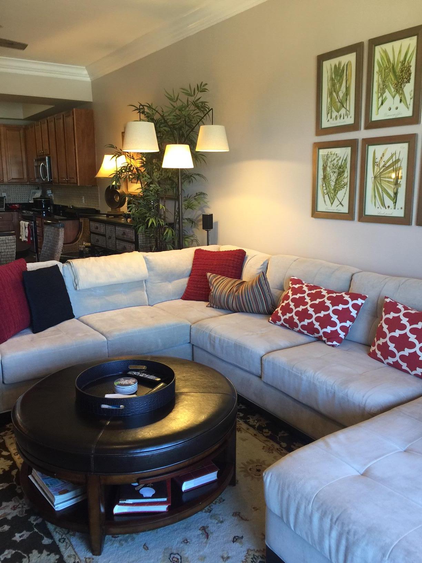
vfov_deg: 61.7
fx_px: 471
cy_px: 282
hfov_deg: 48.2
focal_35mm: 29
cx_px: 211
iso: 50
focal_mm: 4.15
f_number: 2.2
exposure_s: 1/15
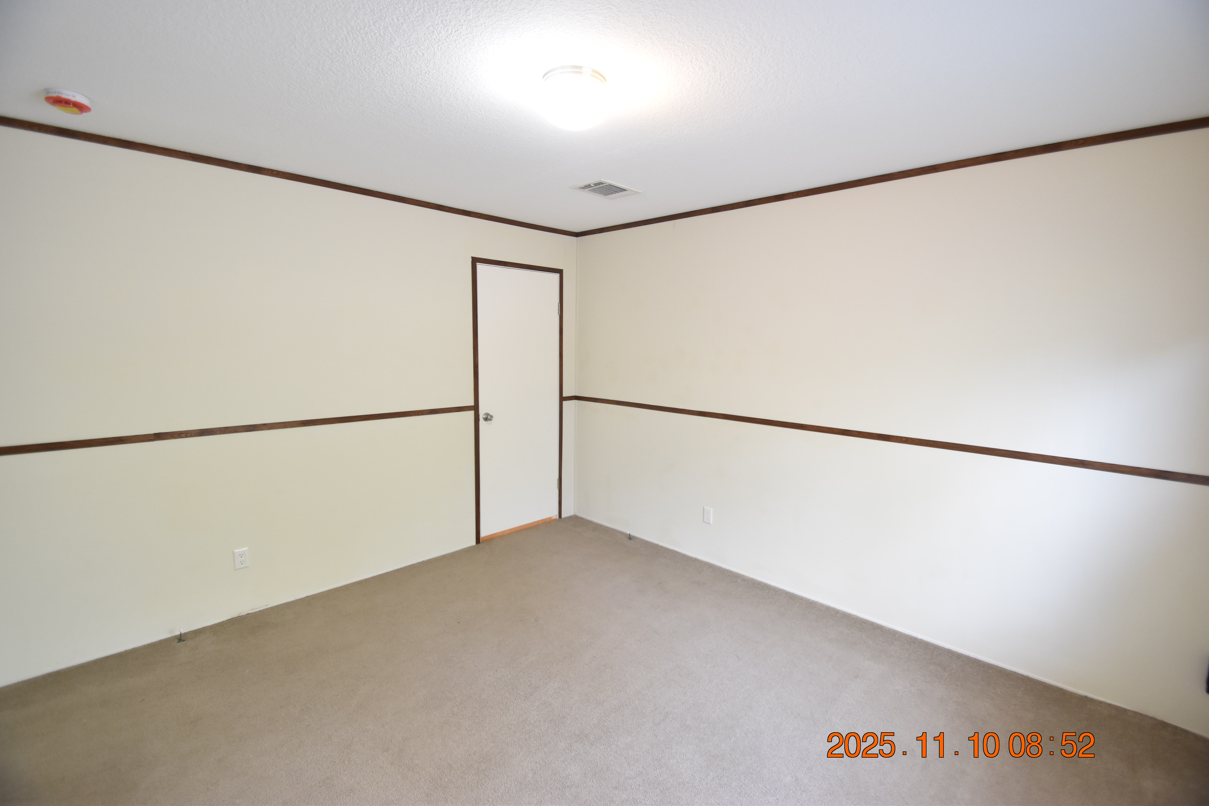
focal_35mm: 15
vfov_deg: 77.3
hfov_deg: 100.4
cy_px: 403
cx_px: 604
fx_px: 504
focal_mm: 10
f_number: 3.5
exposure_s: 1/30
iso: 800
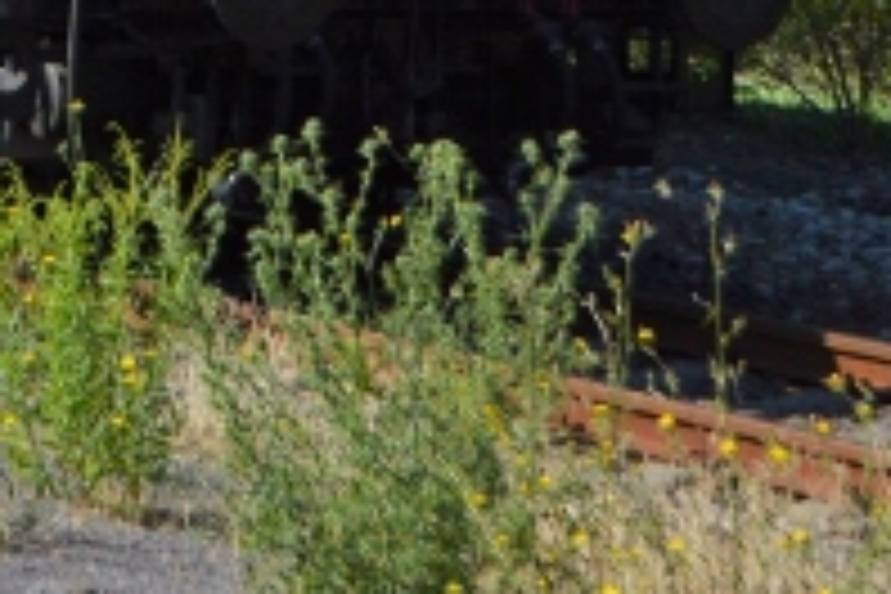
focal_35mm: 194
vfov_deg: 6.8
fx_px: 4791
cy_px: -619
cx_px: -468
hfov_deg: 10.3
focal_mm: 25
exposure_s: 1/2000
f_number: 7.1
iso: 400
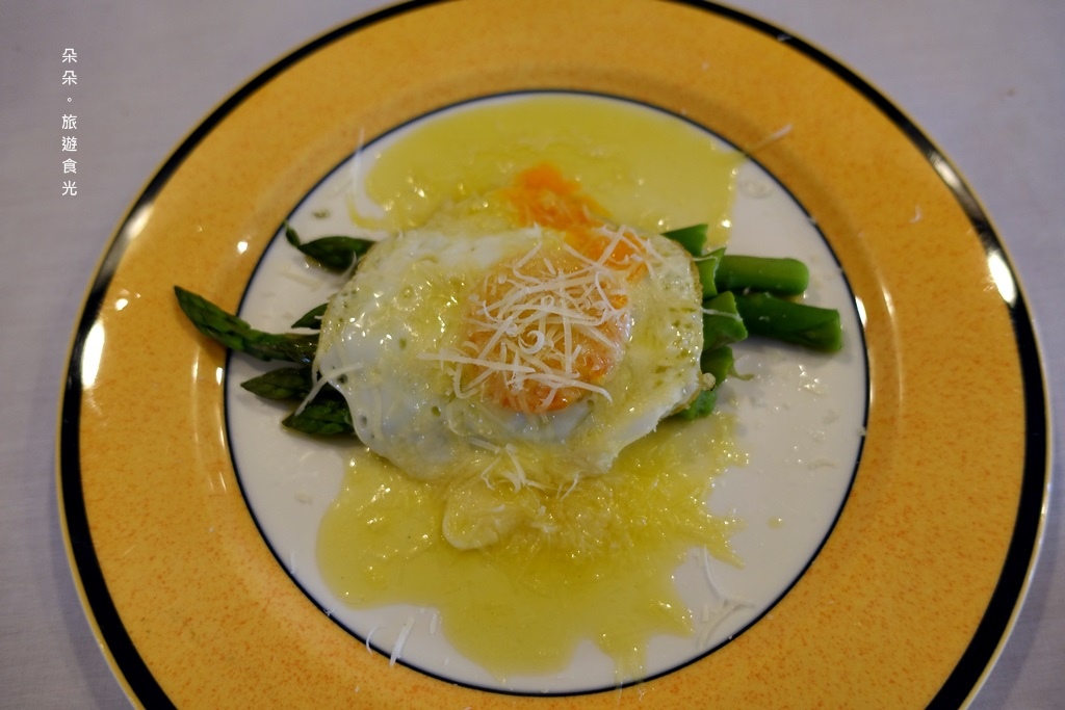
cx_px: 532
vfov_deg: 53.1
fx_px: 710
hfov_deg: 73.7
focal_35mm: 24
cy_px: 355
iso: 125
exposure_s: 1/30
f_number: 2
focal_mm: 8.8
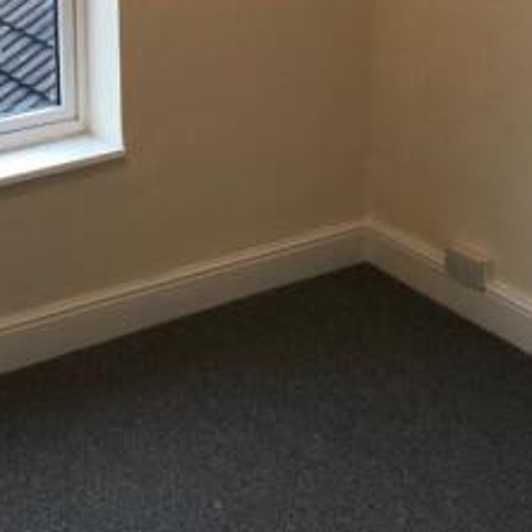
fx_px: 1130
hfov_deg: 26.2
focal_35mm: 65
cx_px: 150
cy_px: 35
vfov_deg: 25.5
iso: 32
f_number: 1.8
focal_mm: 3.99
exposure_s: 1/33
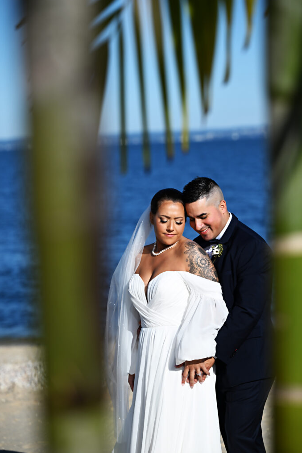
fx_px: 1459
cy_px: 226
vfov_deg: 17.6
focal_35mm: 116
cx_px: 151
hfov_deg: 11.8
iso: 80
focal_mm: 115
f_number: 3.5
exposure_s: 1/2000
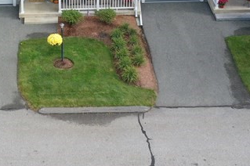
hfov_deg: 22.4
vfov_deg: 14.4
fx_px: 624
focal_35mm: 90
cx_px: 53
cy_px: -67
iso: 320
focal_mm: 10.26
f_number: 5.6
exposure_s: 1/30
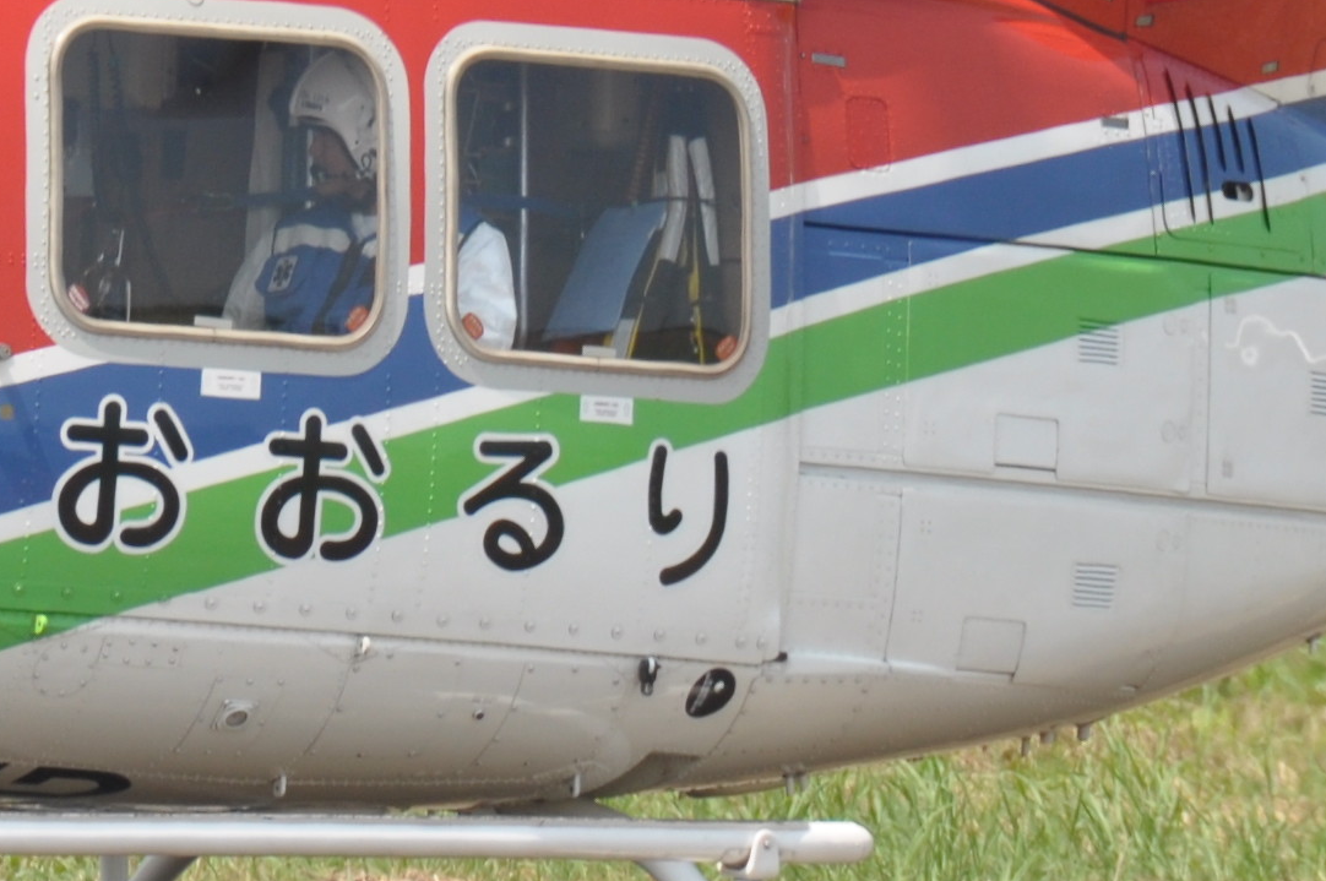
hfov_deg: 1.7
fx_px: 43748
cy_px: -66
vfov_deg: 1.2
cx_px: 286
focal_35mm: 1189
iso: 200
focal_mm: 200
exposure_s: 1/250
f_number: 10
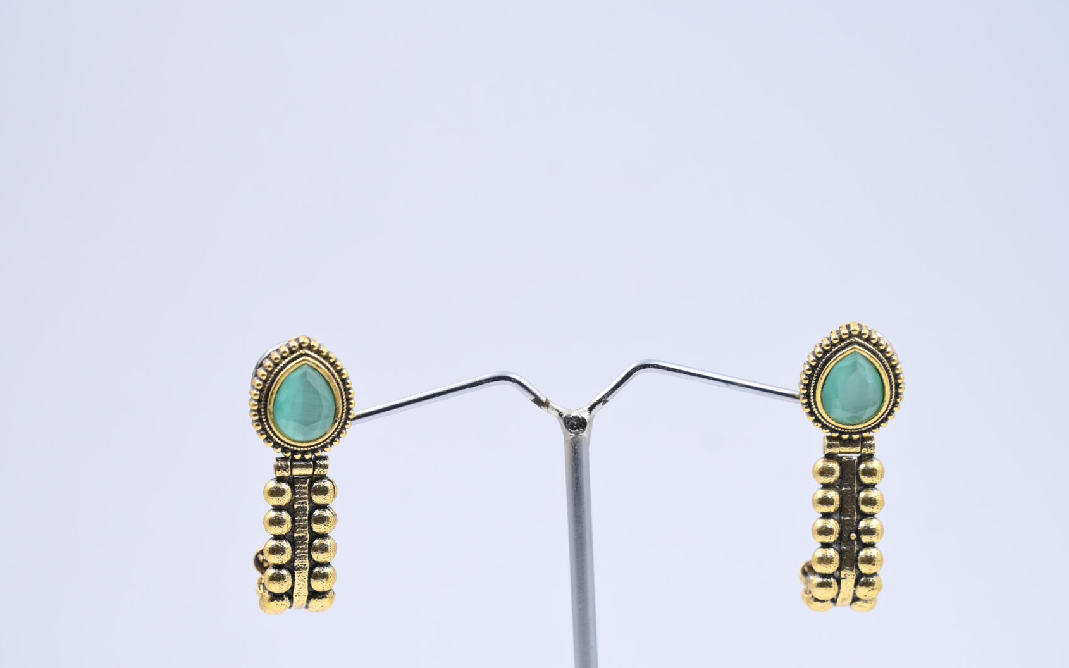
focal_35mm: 108
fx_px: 3146
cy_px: 746
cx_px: 533
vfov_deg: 11.9
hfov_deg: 19.3
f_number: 5.6
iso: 320
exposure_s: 1/200
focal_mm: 70
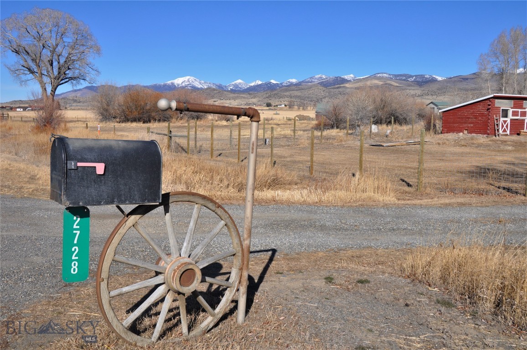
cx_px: 264
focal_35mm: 36
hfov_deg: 53.2
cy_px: 175
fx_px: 526
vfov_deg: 36.8
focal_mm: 24
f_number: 10
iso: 200
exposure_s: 1/400
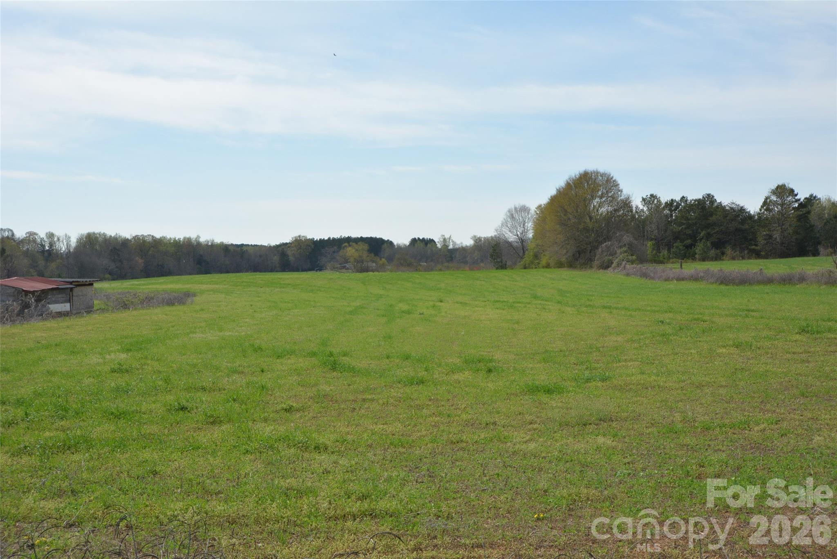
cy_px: 280
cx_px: 418
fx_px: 837
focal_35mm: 36
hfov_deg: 53.1
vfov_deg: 36.9
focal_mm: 24
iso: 500
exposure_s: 1/500
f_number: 11
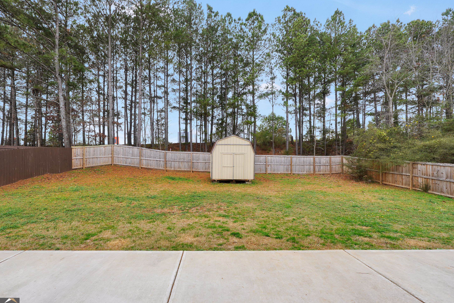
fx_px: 202
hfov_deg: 96.6
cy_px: 152
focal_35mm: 16
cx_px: 213
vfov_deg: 73.7
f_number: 7.1
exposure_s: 1/100
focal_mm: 10
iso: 100
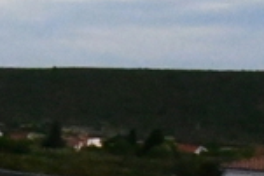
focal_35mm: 127
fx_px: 932
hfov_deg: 15.0
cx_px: -129
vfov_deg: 9.6
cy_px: 422
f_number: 22
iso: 16000
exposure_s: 1/2000
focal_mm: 11
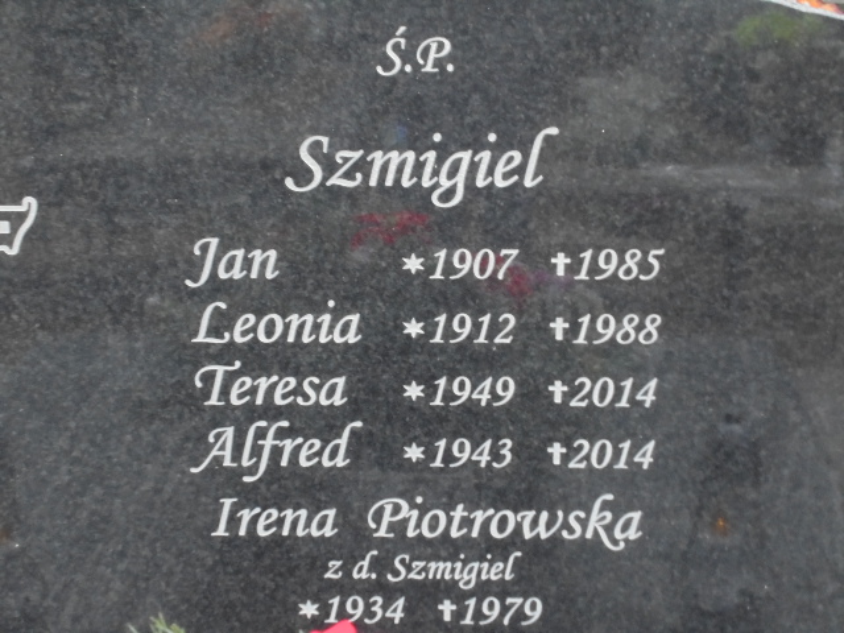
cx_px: 422
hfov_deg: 26.7
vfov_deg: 20.2
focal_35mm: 73
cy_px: 316
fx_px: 1780
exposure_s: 1/4
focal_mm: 13.1
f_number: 6.1
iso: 640
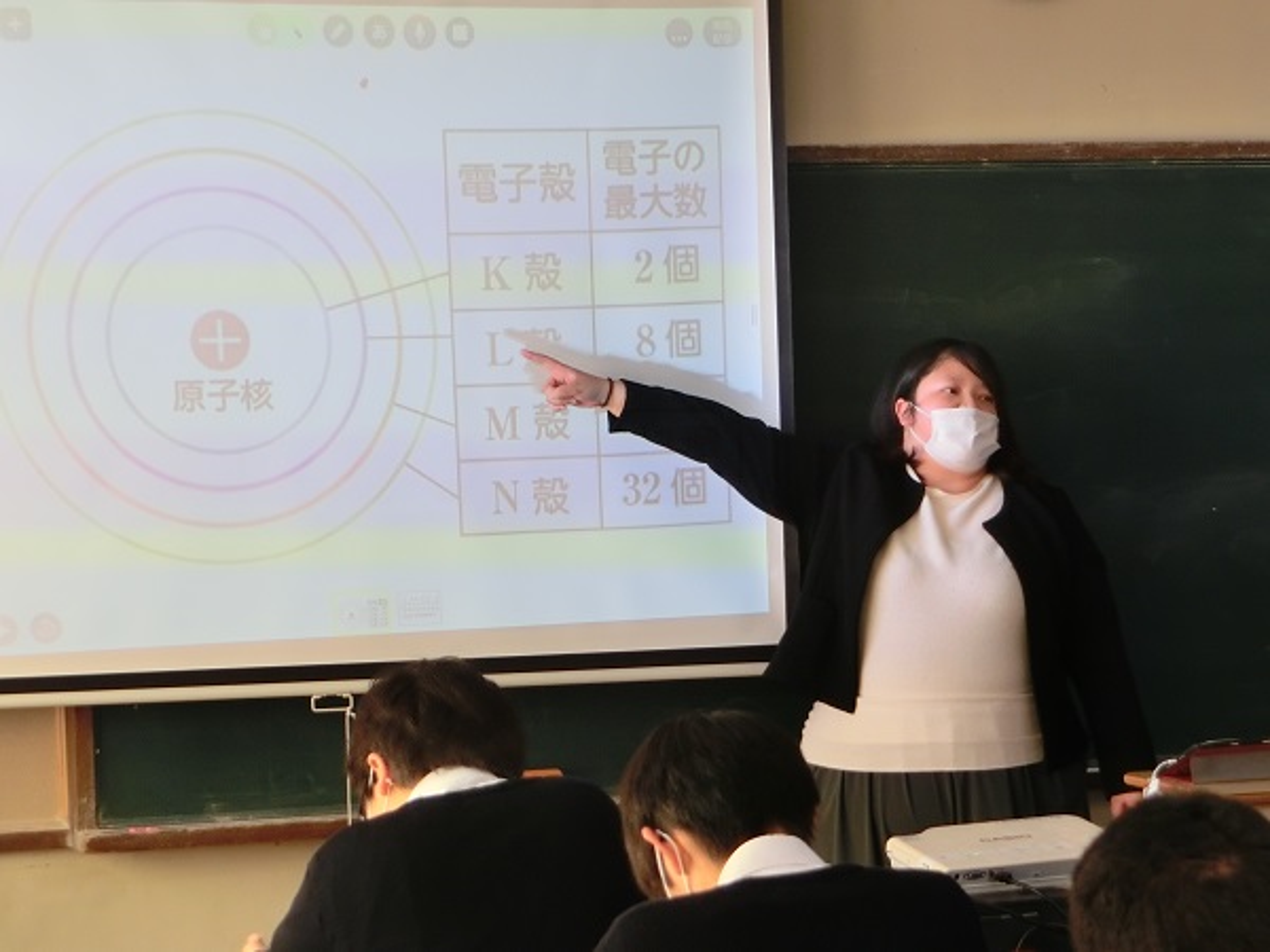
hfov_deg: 15.9
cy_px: 476
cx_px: 635
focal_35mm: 124
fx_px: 4549
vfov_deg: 12.0
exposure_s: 1/30
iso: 80
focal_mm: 22.1
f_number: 5.7
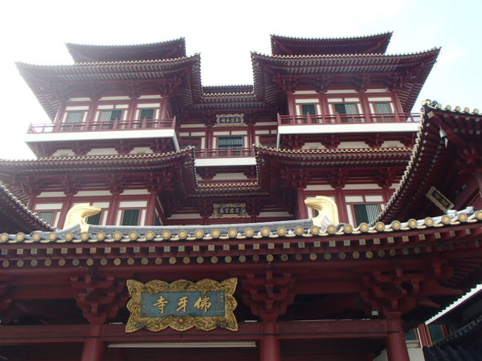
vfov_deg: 49.7
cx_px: 241
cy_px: 180
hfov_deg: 63.5
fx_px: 390
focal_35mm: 28
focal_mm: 5
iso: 100
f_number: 3.9
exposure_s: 1/200
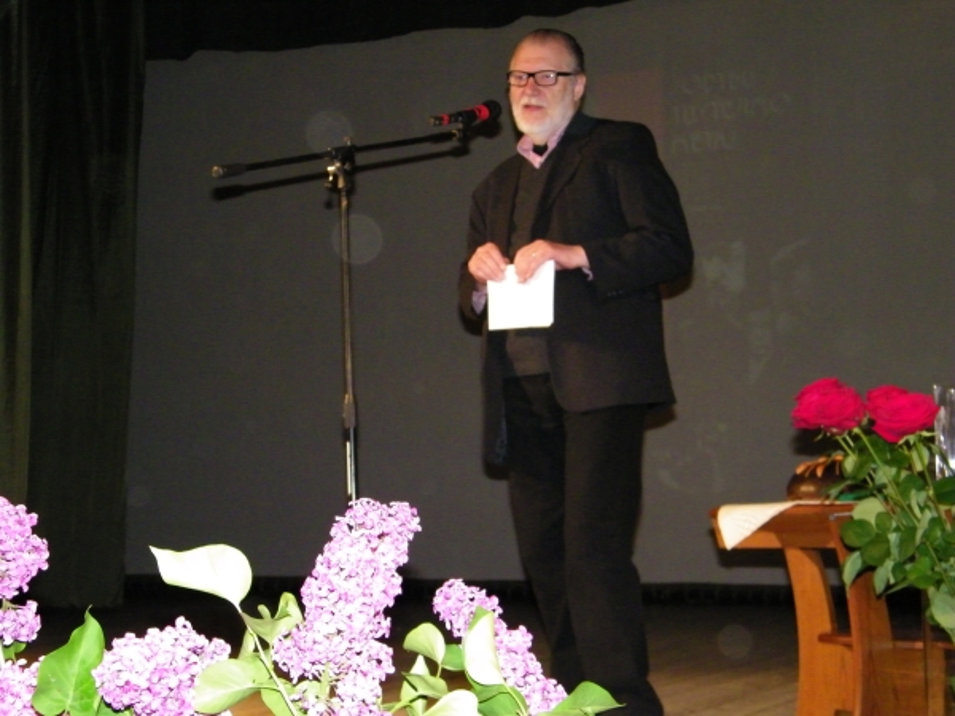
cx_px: 478
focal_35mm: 59
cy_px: 358
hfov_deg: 32.7
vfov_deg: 24.8
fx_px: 1628
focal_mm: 10.6
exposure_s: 1/40
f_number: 4.1
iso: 400
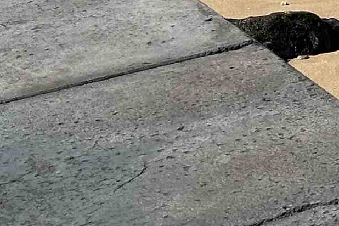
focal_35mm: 248
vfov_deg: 5.4
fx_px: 2335
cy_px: -257
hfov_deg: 7.7
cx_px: 809
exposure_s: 1/5556
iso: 64
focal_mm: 6.86
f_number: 1.78
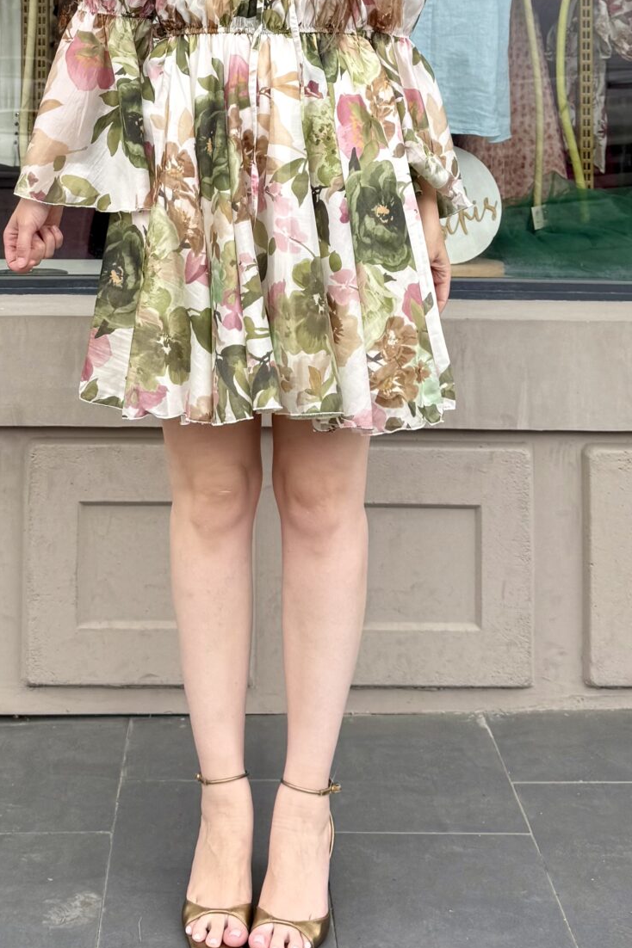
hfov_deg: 23.2
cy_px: 51
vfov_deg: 32.3
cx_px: 191
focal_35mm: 58
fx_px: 1528
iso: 80
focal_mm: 6.76
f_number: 1.78
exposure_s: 1/735
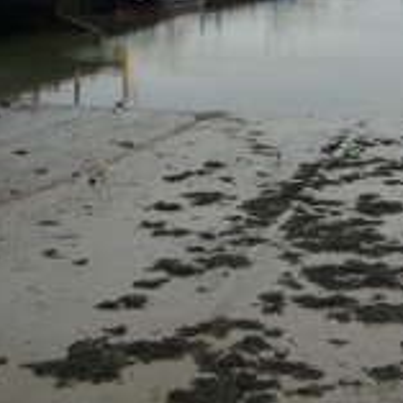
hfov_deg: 27.0
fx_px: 830
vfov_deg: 26.5
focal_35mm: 63
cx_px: 298
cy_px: 51
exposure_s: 1/250
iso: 160
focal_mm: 4.7
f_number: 3.3
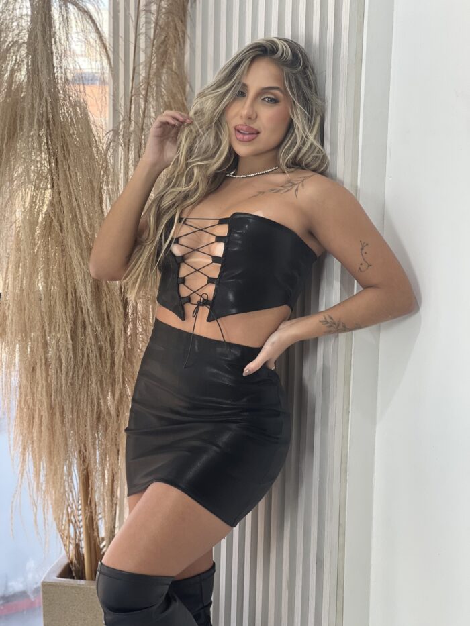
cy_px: 313
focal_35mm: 77
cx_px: 235
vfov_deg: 25.3
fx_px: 1394
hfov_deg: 19.1
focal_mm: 9
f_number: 2.8
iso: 100
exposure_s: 1/120
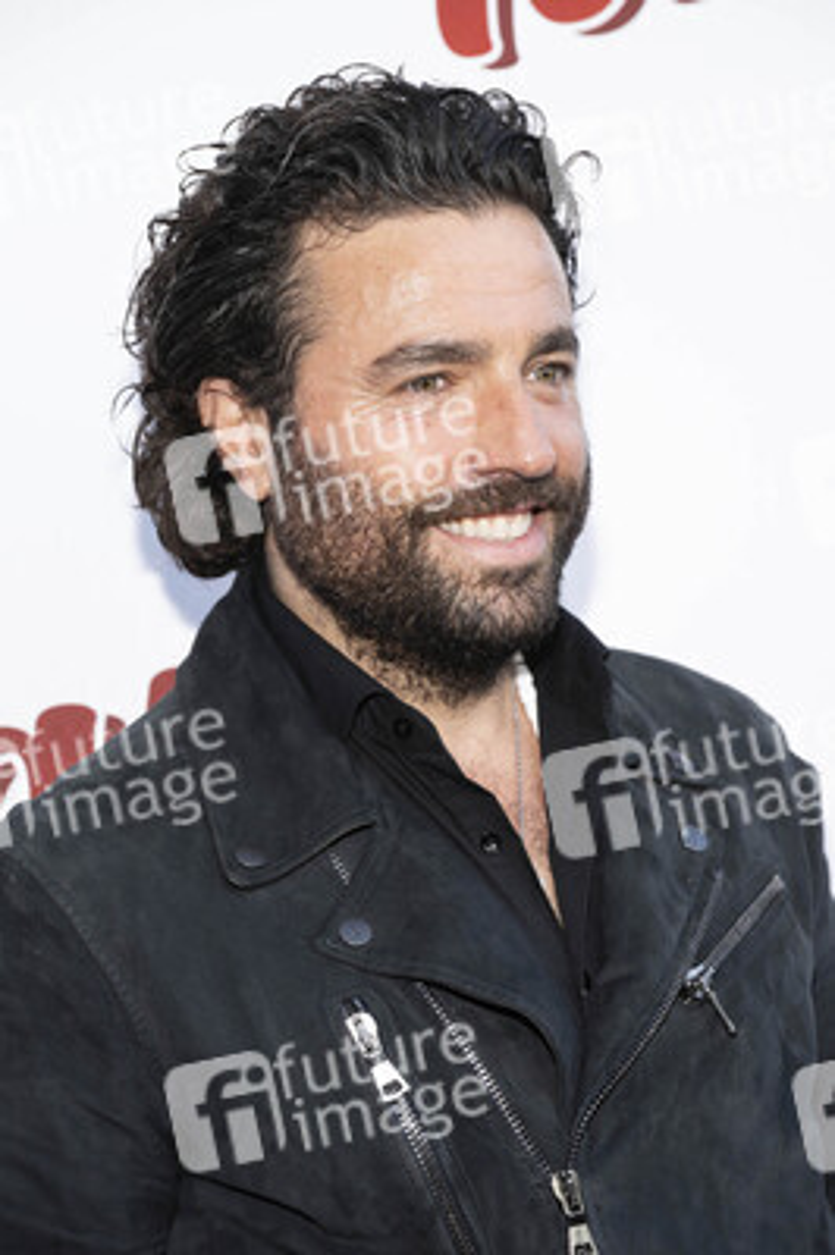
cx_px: 418
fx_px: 2892
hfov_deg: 16.4
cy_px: 628
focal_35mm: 83
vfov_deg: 24.5
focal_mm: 83
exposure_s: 1/200
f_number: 5.6
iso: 400
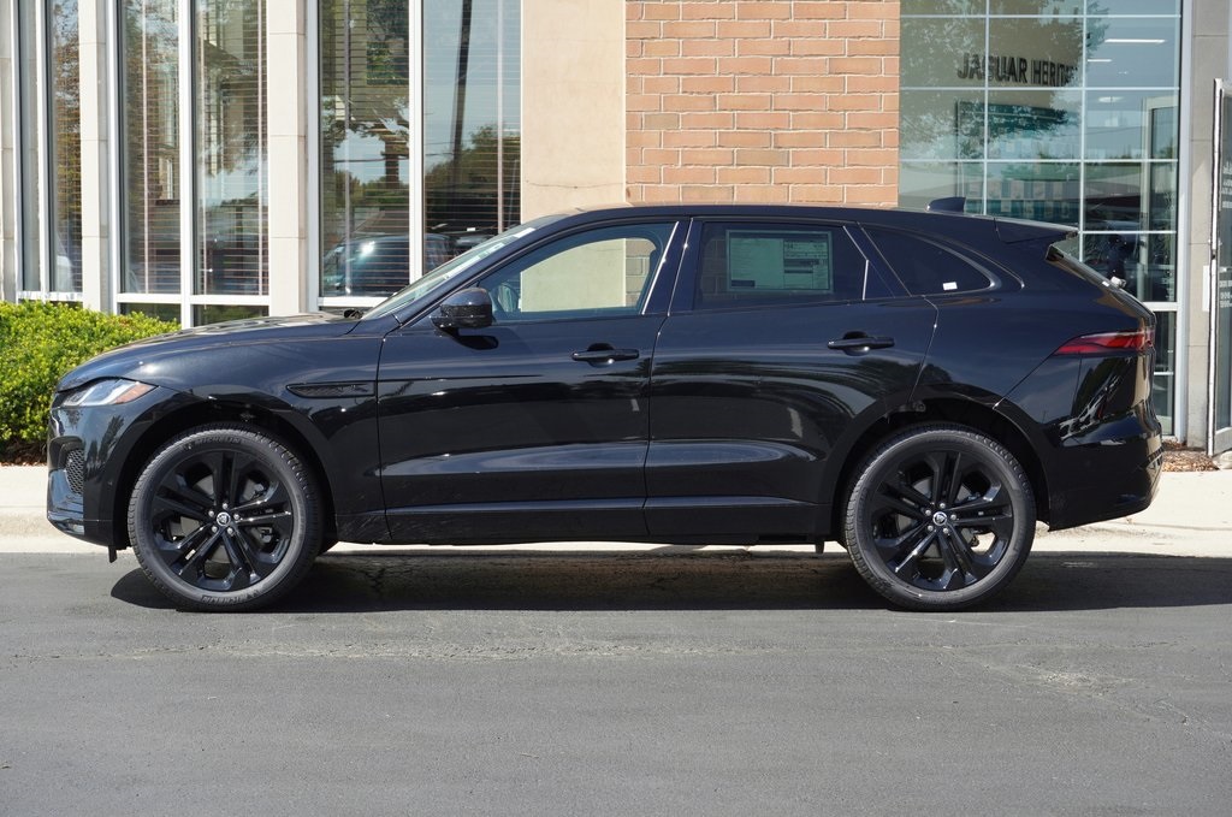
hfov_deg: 27.6
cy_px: 408
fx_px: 2511
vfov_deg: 18.5
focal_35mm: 74
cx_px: 616
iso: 100
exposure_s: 1/125
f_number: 9
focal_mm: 49
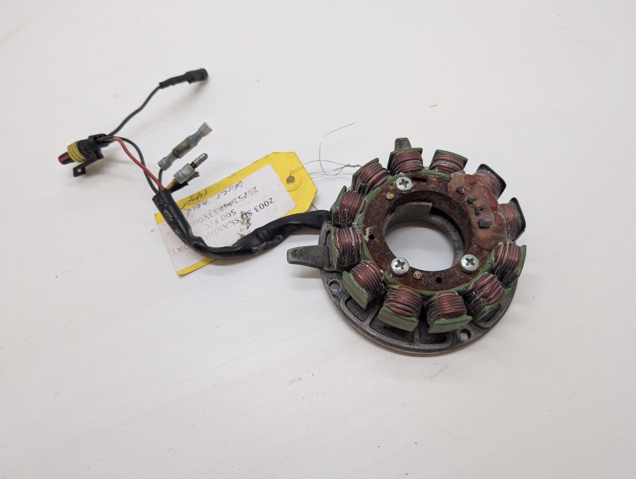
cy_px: 240
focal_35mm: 24
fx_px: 442
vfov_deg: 56.9
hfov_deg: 71.5
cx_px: 318
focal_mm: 6.9
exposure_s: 1/100
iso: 167
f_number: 1.68
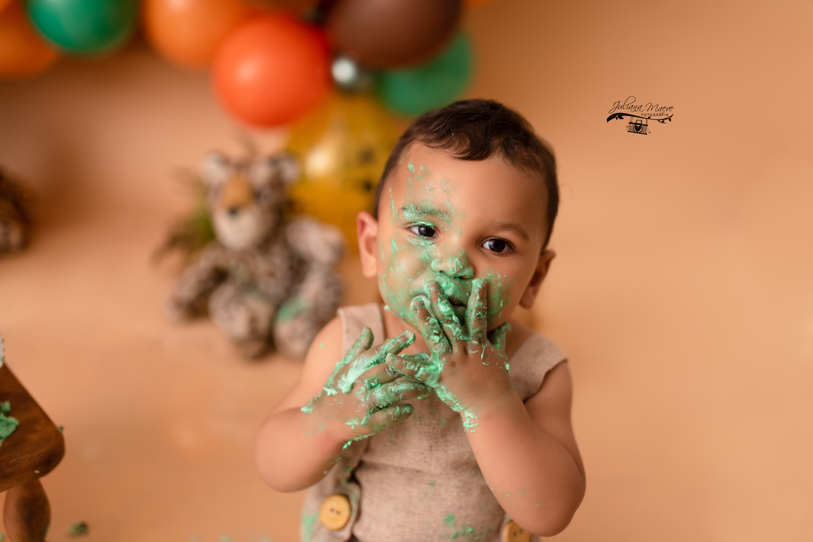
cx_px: 406
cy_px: 271
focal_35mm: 35
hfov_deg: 54.4
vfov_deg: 37.9
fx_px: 791
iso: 100
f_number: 1.6
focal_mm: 35
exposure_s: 1/160
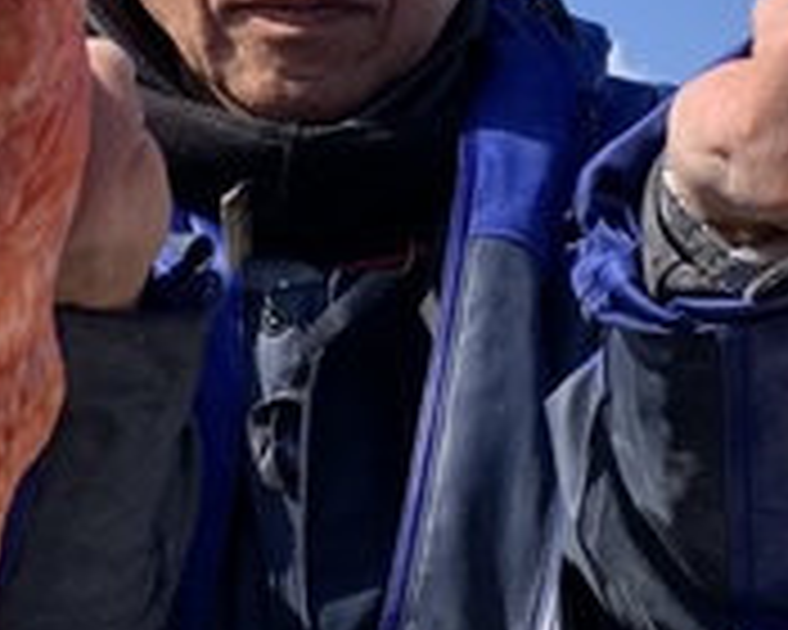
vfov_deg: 16.5
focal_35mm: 93
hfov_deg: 20.6
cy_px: 369
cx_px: 324
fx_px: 2169
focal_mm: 4.25
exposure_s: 1/1350
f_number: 1.8
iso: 25
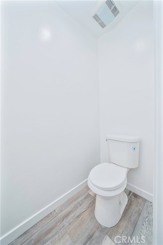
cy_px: 122
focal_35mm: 12
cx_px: 82
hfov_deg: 90.0
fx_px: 81
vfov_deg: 112.6
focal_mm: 12
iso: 320
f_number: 4
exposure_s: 1/100
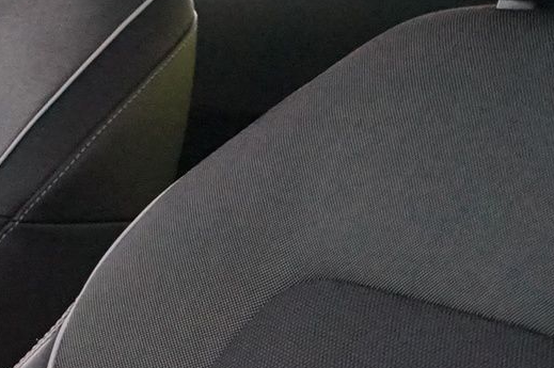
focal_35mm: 135
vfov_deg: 9.9
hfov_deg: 12.9
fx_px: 2075
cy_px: 501
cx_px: -602
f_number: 3.5
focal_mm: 28
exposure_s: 1/60
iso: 6400
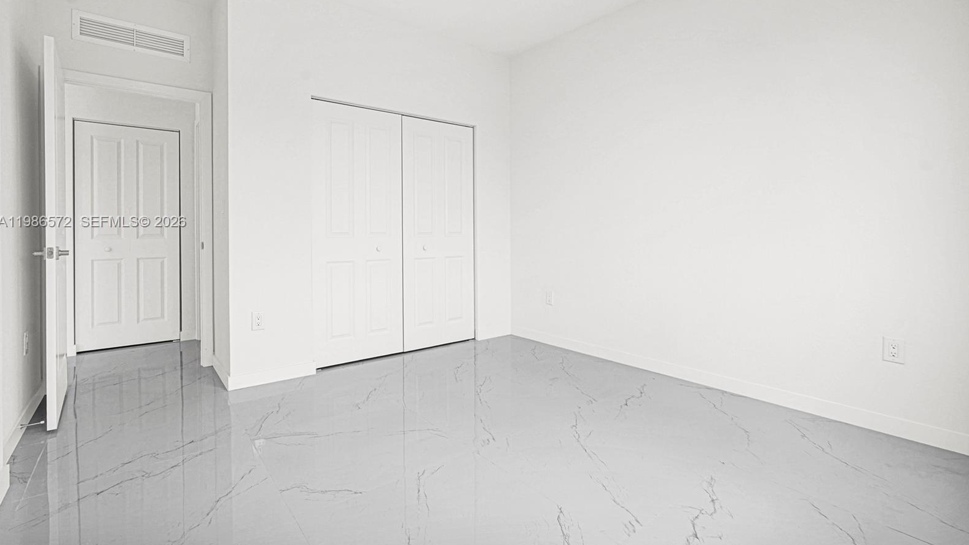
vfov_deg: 63.4
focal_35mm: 17
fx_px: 437
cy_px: 222
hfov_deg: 95.9
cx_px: 486
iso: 200
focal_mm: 16
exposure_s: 1/30
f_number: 8
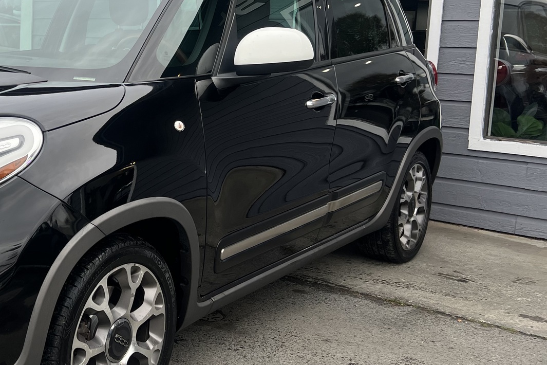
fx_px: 790
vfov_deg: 25.9
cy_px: 131
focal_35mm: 52
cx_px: 41
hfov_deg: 35.6
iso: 50
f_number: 1.5
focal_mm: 5.7
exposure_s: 1/513
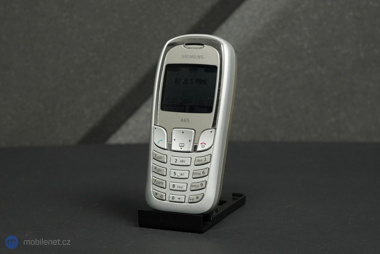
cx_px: 190
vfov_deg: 24.2
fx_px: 591
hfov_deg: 35.6
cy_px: 127
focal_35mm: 56
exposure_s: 1/160
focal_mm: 56
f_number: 9
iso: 4000
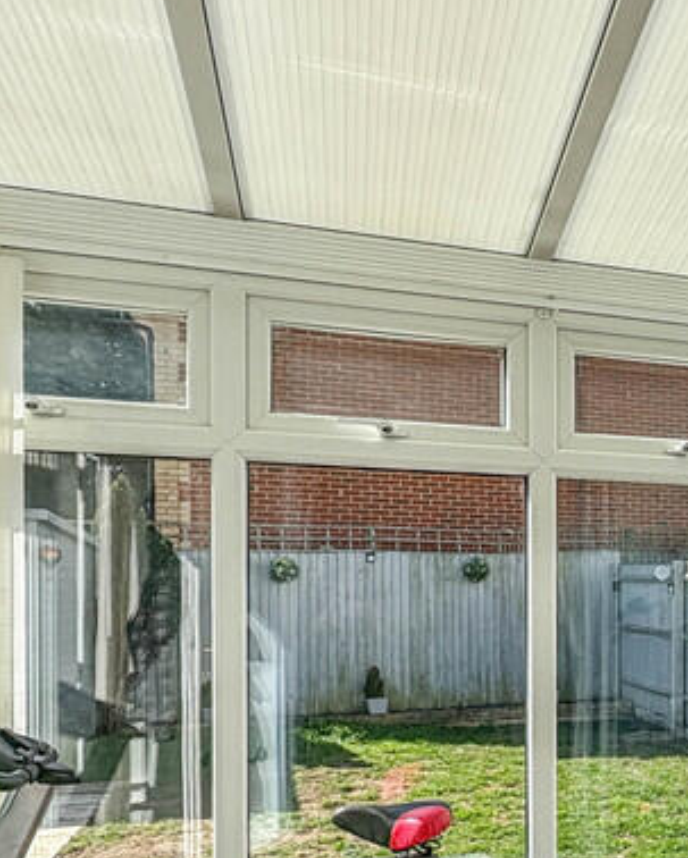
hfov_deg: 35.4
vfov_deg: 45.7
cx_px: 722
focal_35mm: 37
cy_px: 726
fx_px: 941
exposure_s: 1/1200
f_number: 2.2
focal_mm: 2.22
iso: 64
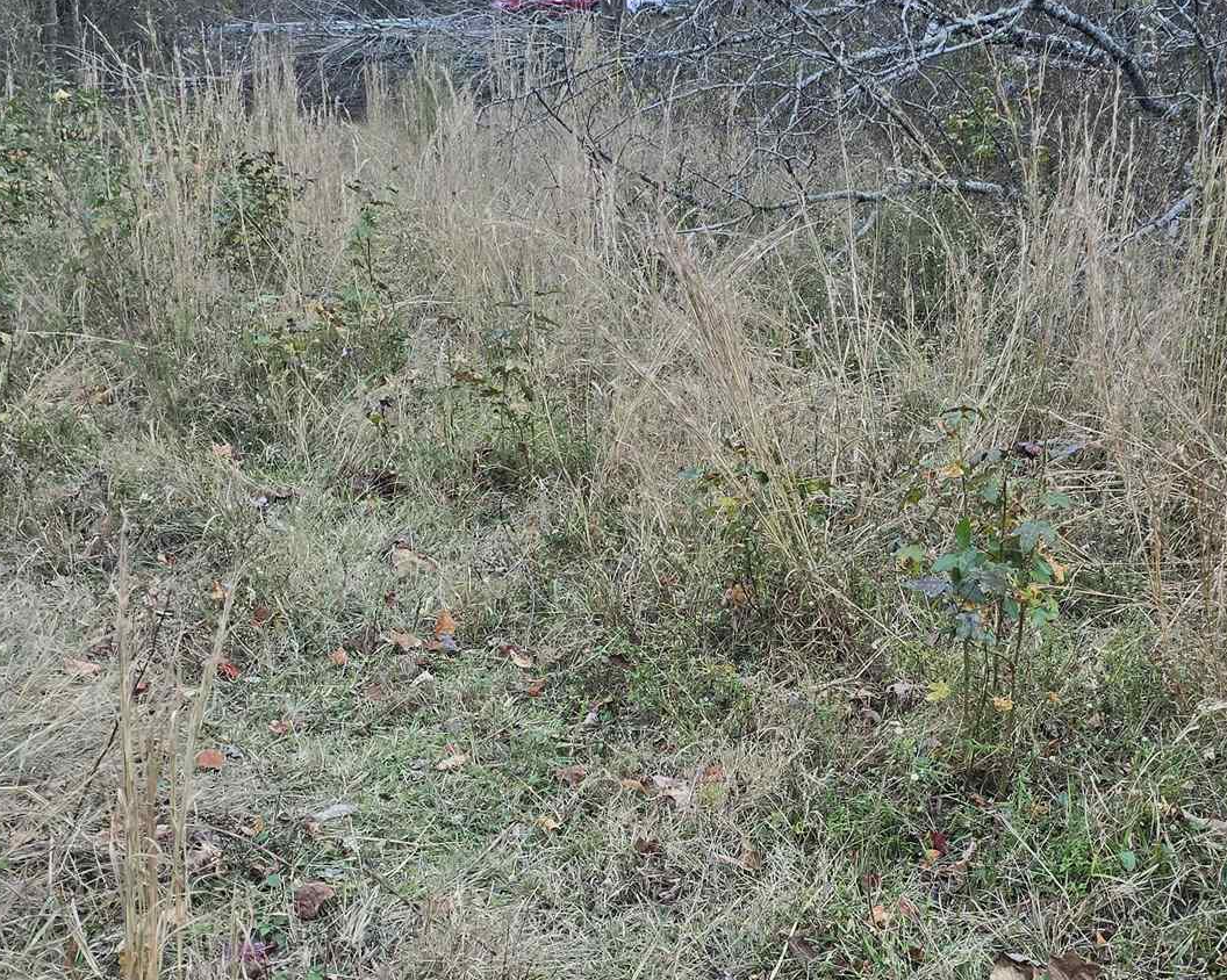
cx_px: 733
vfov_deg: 30.6
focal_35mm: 49
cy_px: 646
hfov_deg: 37.9
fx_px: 1779
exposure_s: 1/180
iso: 64
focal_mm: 6.3
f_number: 1.7
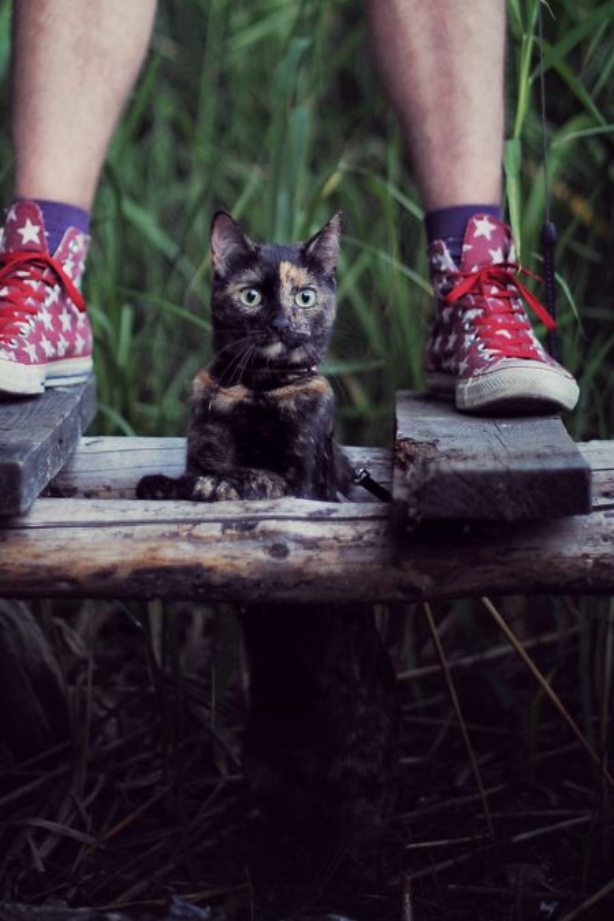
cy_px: 208
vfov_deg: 20.6
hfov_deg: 13.9
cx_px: 230
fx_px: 2508
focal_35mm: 98
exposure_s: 1/2500
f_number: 1.4
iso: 400
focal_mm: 50
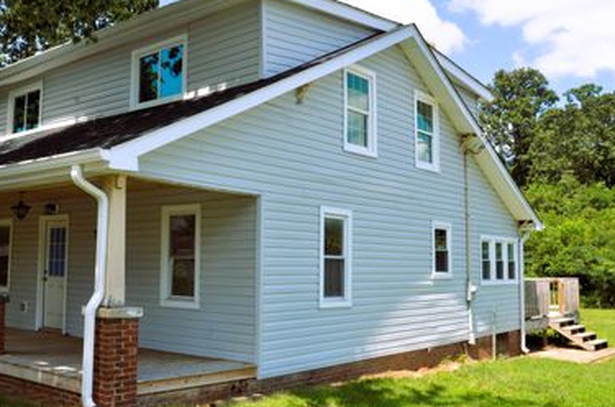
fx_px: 613
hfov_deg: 52.7
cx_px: 235
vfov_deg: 36.6
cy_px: 176
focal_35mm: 36
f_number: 20
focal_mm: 18
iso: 800
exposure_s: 1/250
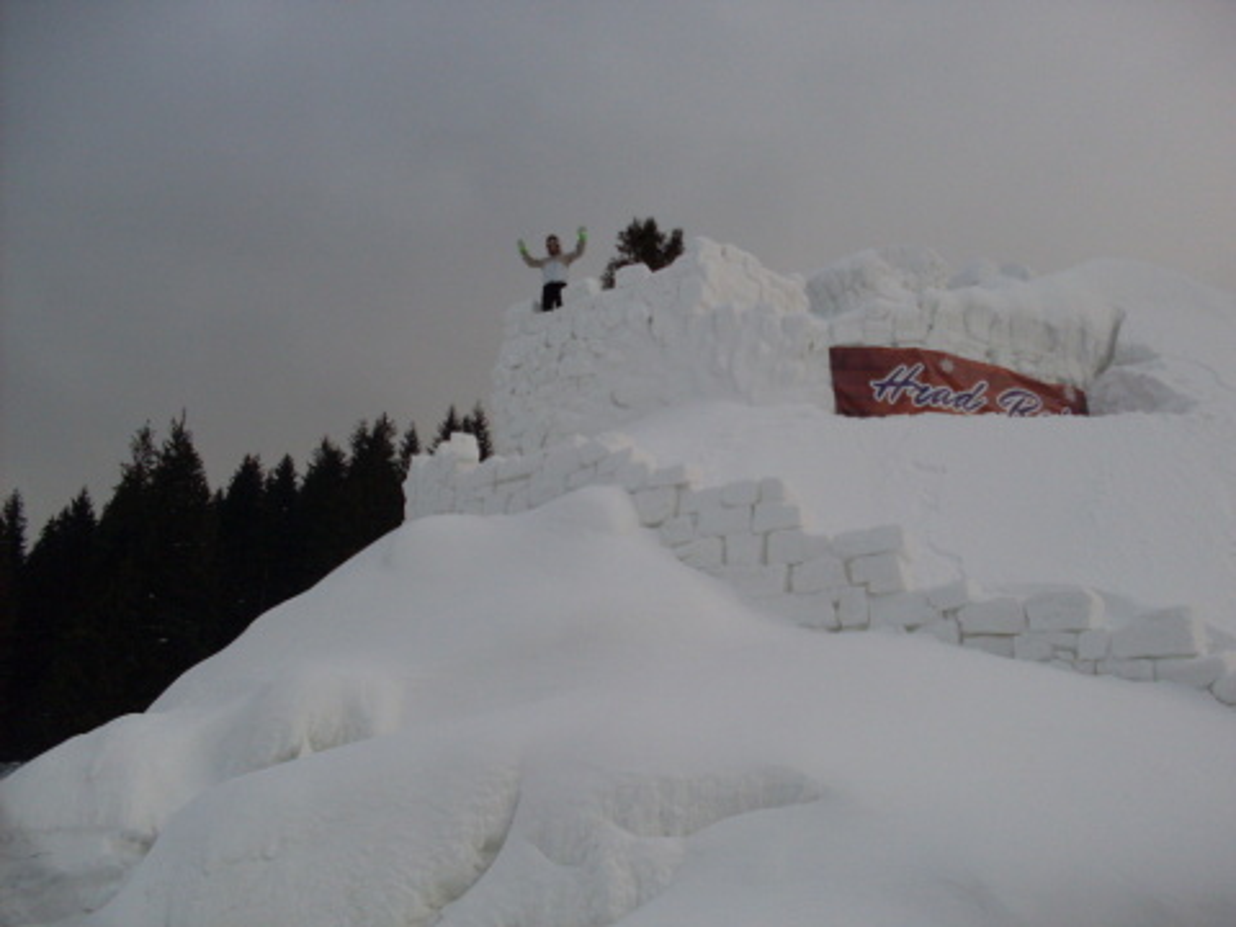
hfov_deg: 49.0
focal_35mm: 38
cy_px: 464
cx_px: 618
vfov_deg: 37.7
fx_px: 1357
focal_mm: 6.3
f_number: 2.8
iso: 80
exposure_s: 1/500
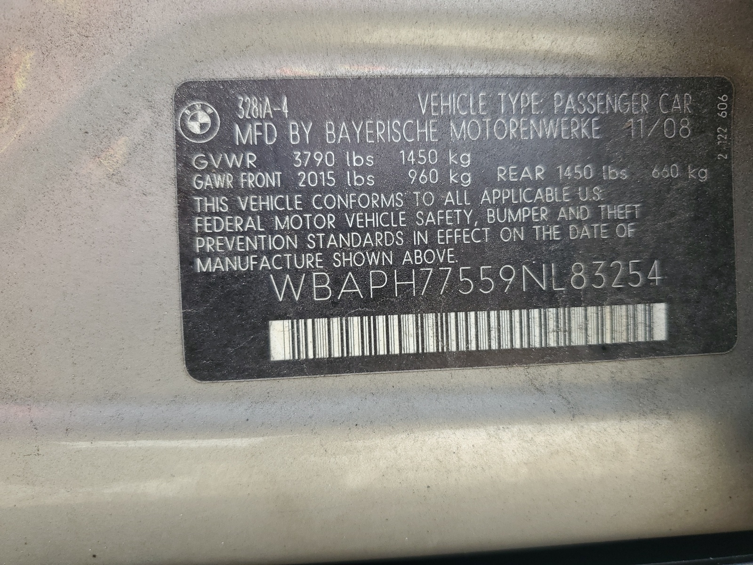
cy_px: 282
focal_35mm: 26
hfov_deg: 67.3
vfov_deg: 53.1
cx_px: 376
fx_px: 566
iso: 50
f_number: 1.5
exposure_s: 1/323
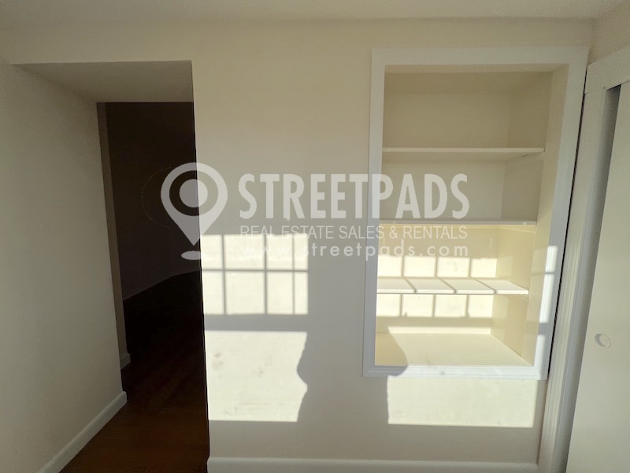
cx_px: 315
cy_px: 236
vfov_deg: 89.9
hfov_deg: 106.2
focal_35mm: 13
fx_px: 237
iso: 32
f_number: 1.8
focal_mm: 1.57
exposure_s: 1/2273
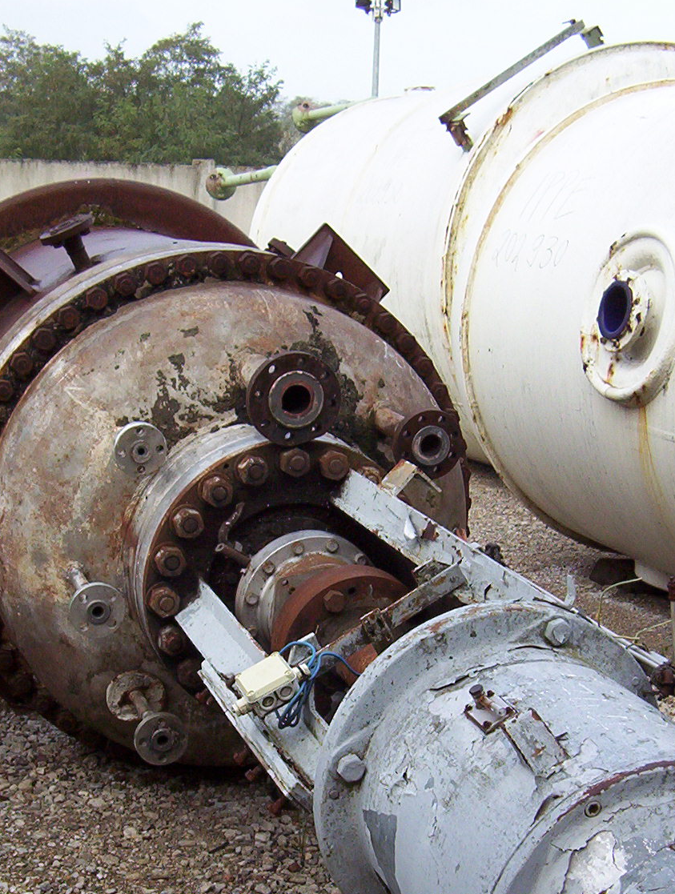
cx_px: 334
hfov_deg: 25.8
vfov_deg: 33.4
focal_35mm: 57
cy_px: 599
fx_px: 1476
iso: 100
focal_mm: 5.26
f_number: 3.84
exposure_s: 1/205
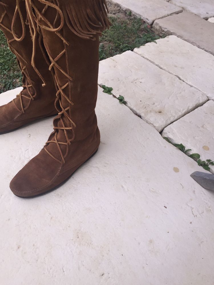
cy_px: 142
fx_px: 239
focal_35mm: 29
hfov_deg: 48.2
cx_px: 107
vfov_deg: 61.7
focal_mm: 4.15
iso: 32
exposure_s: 1/1721
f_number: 2.2
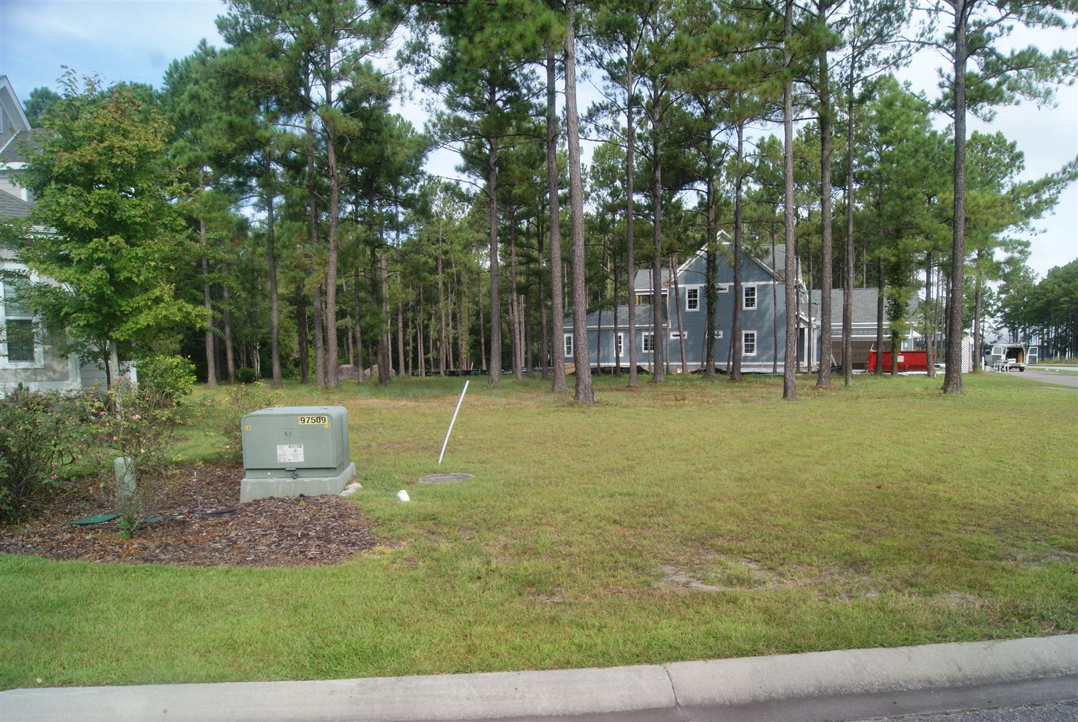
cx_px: 539
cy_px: 361
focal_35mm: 27
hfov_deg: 67.3
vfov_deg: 48.1
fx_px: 810
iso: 100
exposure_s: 1/80
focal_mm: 18
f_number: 9
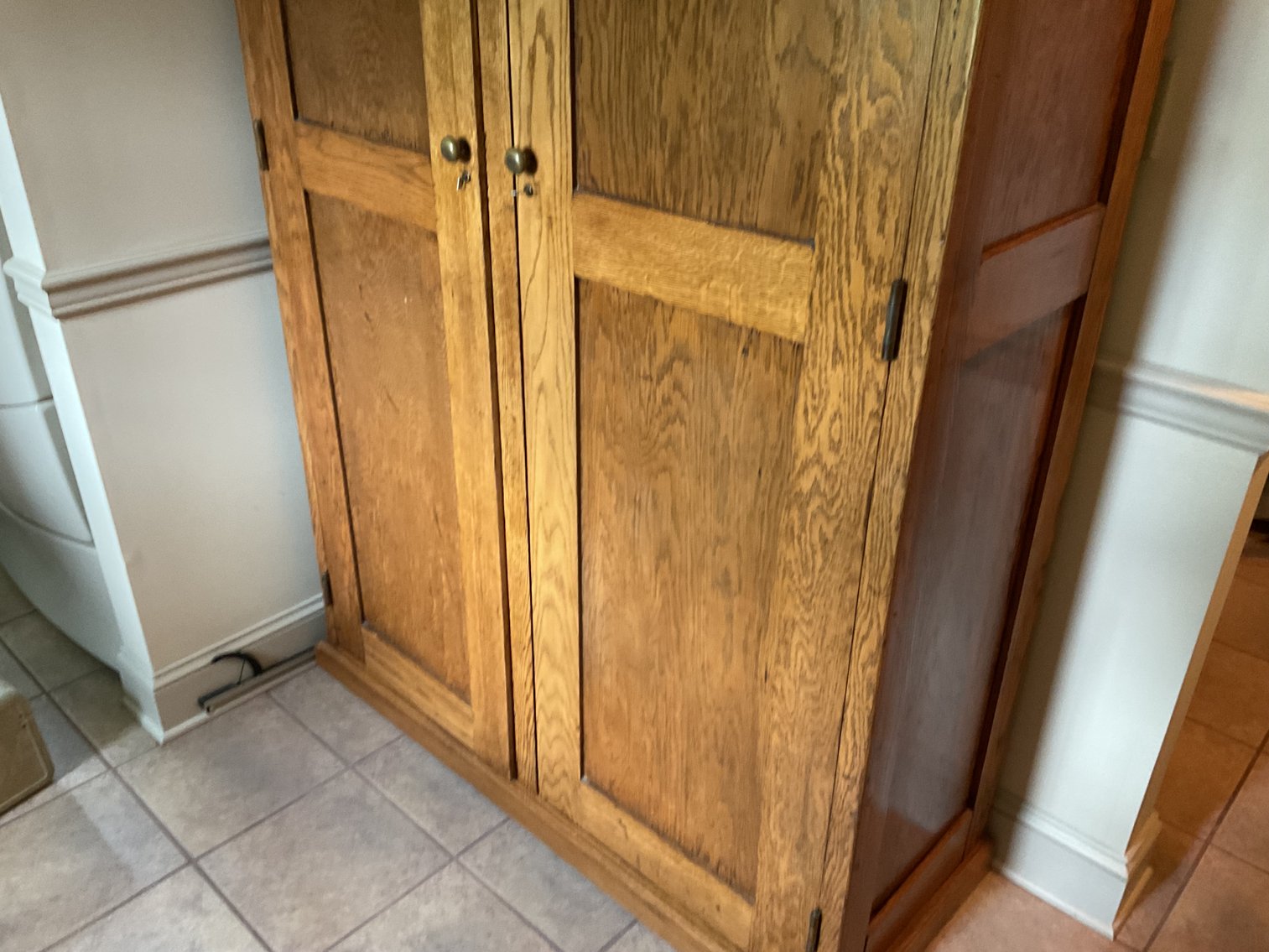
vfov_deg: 48.2
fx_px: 1063
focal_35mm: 29
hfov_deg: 61.7
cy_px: 476
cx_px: 634
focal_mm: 3
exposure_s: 1/40
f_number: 1.8
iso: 200
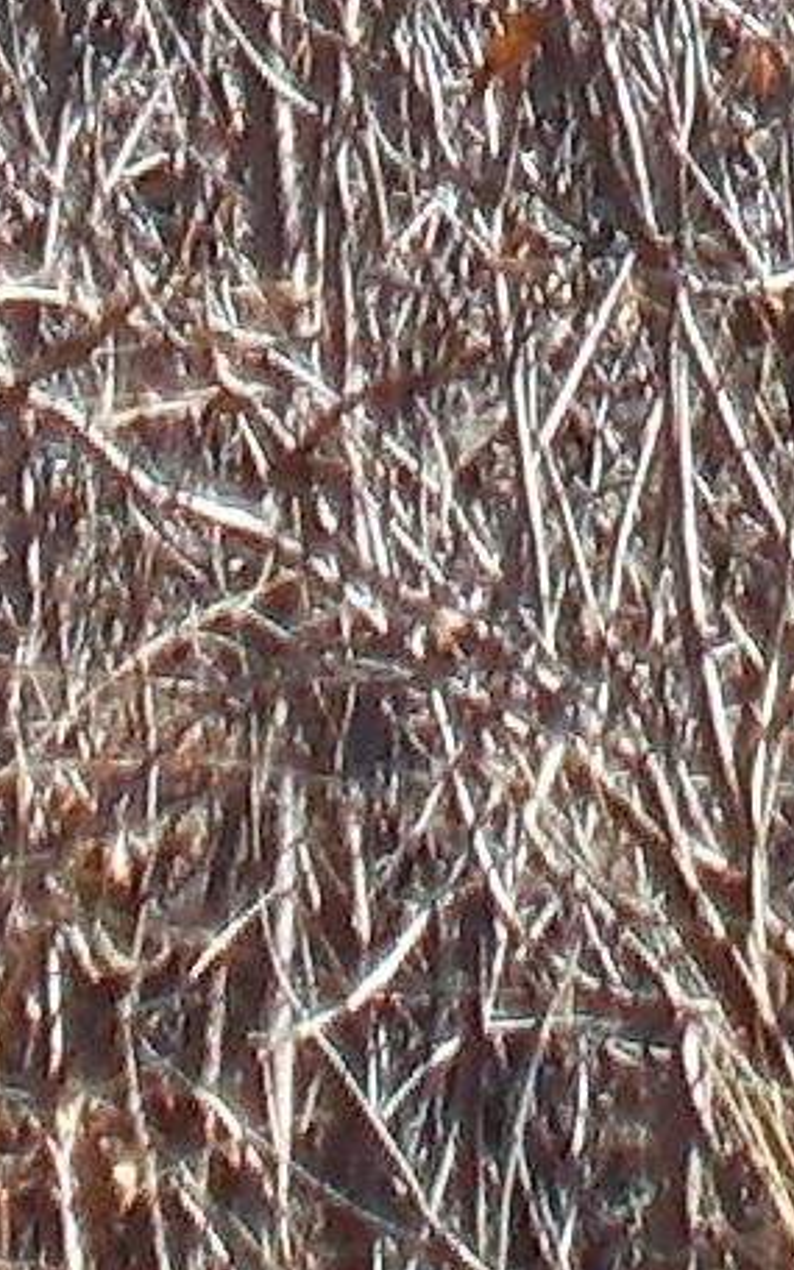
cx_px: 1098
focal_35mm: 536
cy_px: -3047
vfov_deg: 3.8
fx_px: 18558
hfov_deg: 2.4
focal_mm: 9
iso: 80
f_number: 4.5
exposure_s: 1/250
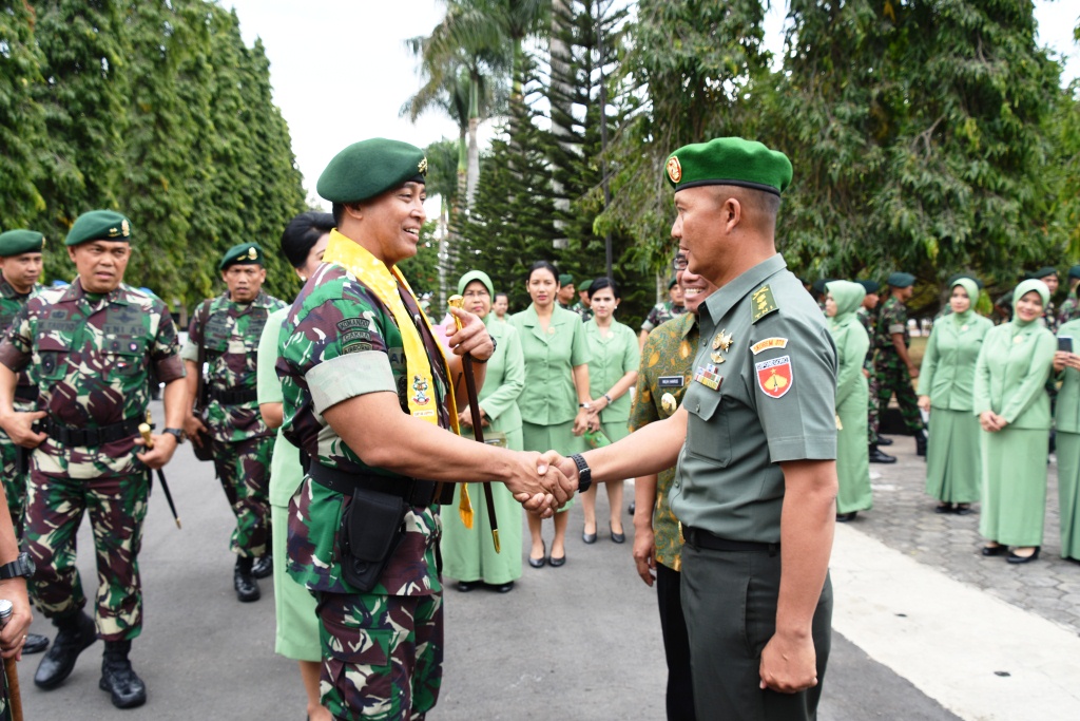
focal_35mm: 32
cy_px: 360
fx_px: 945
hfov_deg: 59.5
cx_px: 540
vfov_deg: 41.7
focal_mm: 21
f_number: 5.6
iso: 100
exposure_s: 1/100
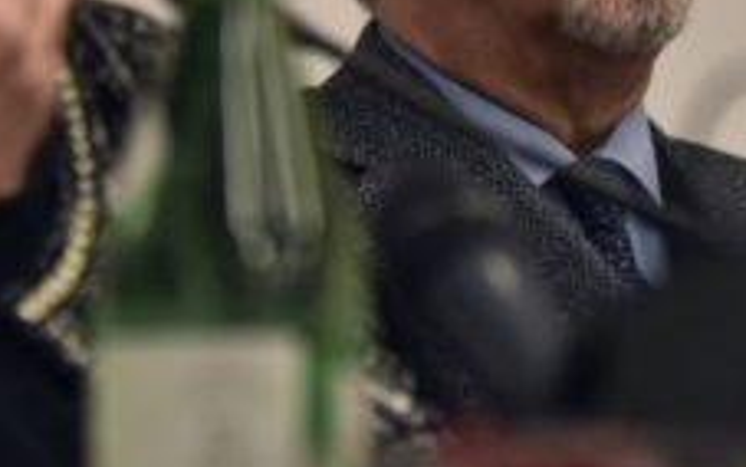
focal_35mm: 350
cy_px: 2
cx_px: 608
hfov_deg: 6.0
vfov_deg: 3.8
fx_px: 7118
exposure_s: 1/200
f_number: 2.8
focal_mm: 112
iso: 3200
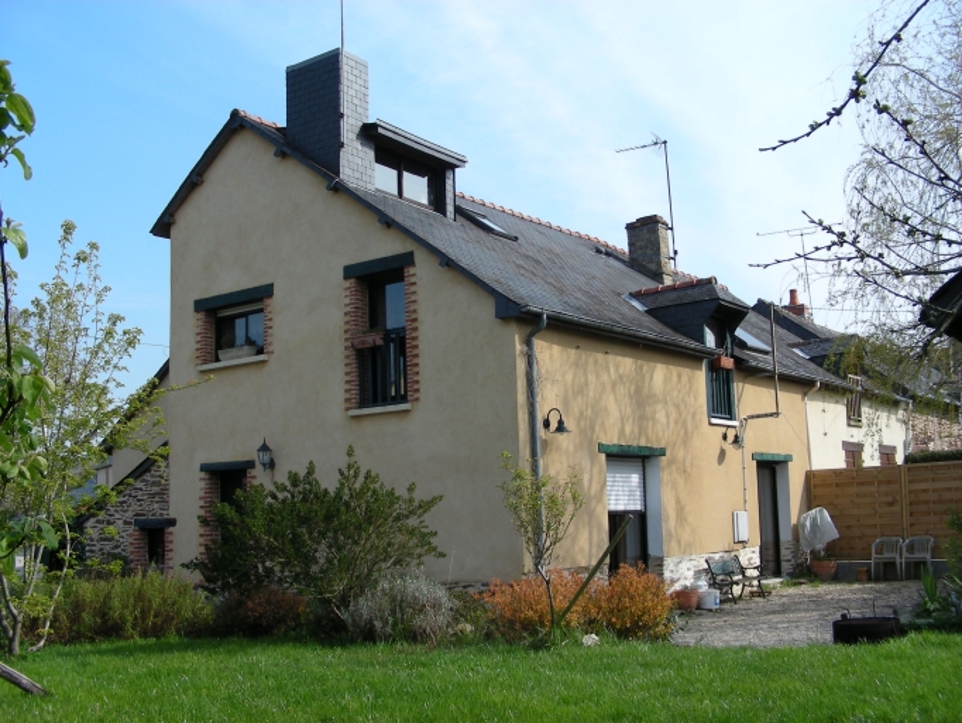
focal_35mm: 38
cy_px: 362
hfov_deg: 49.0
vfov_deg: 37.7
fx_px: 1056
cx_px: 481
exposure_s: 1/340
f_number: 4
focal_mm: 6.3
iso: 50
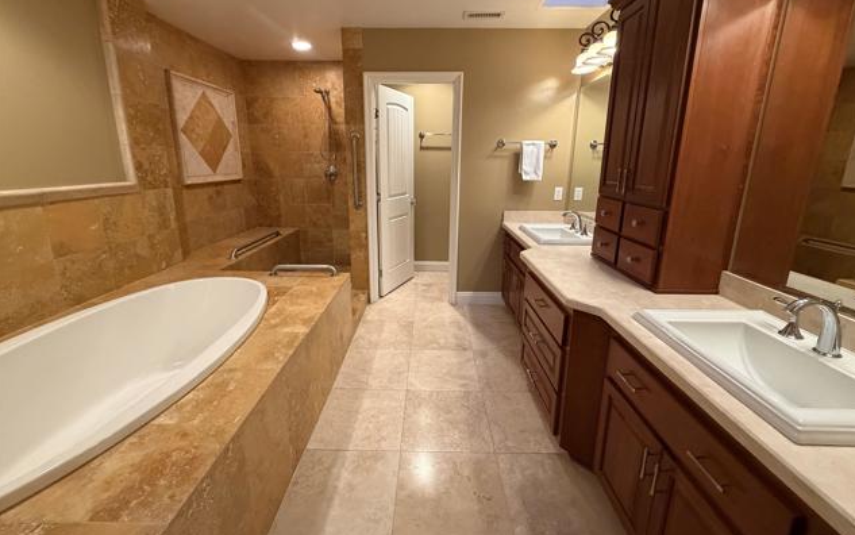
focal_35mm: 15
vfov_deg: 74.6
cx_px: 430
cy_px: 238
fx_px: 350
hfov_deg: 101.4
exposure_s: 1/60
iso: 640
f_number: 2.2
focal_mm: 2.22
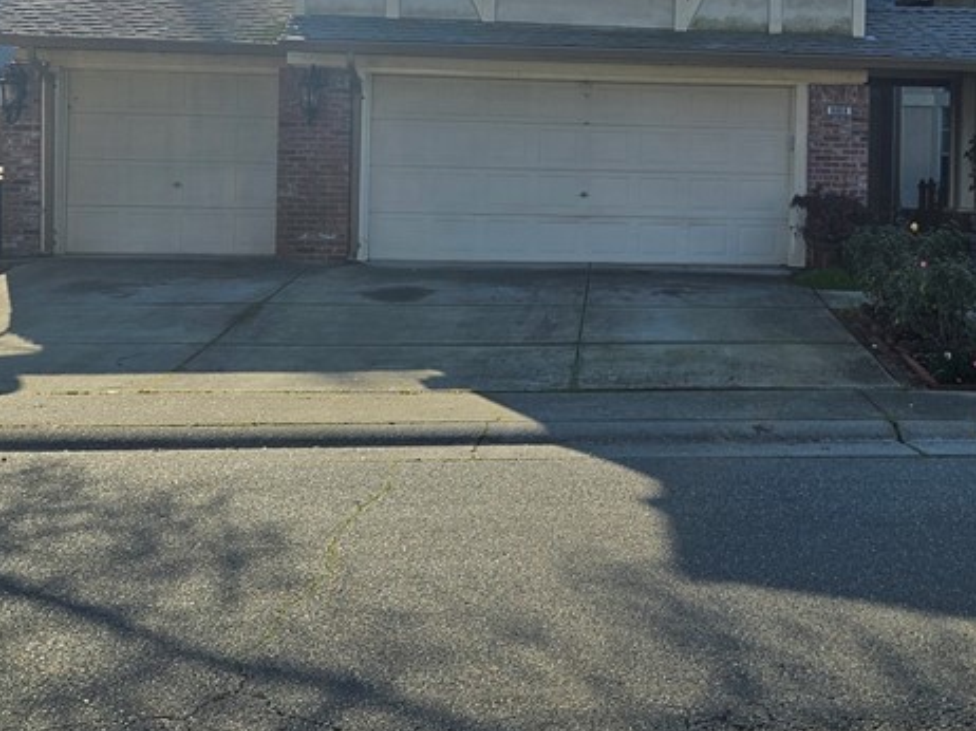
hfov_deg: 36.1
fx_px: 1437
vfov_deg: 27.9
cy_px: 133
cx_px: 794
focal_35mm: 51
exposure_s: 1/2797
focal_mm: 5.4
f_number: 1.8
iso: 25
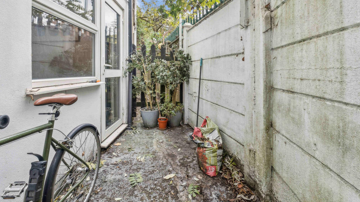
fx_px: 153
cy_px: 83
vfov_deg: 66.6
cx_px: 182
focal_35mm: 16
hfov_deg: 99.4
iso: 320
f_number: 8
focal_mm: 10.5
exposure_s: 1/40
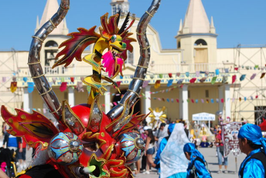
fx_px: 751
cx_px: 124
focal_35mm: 102
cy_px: 107
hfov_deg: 20.1
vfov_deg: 13.5
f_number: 9
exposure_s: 1/320
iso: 100
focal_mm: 55
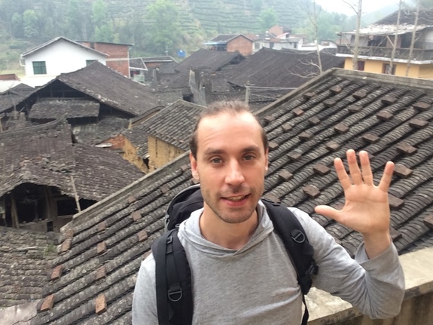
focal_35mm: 31
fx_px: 388
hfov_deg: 58.4
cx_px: 216
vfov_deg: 45.4
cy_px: 162
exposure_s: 1/120
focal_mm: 2.15
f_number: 2.4
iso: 50
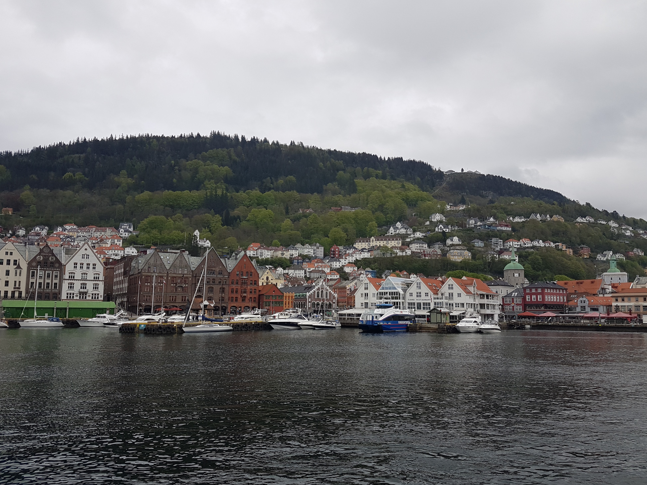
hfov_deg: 65.3
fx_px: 505
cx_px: 320
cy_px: 247
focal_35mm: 27
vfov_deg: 51.3
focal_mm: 4.2
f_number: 1.7
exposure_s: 1/766
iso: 40
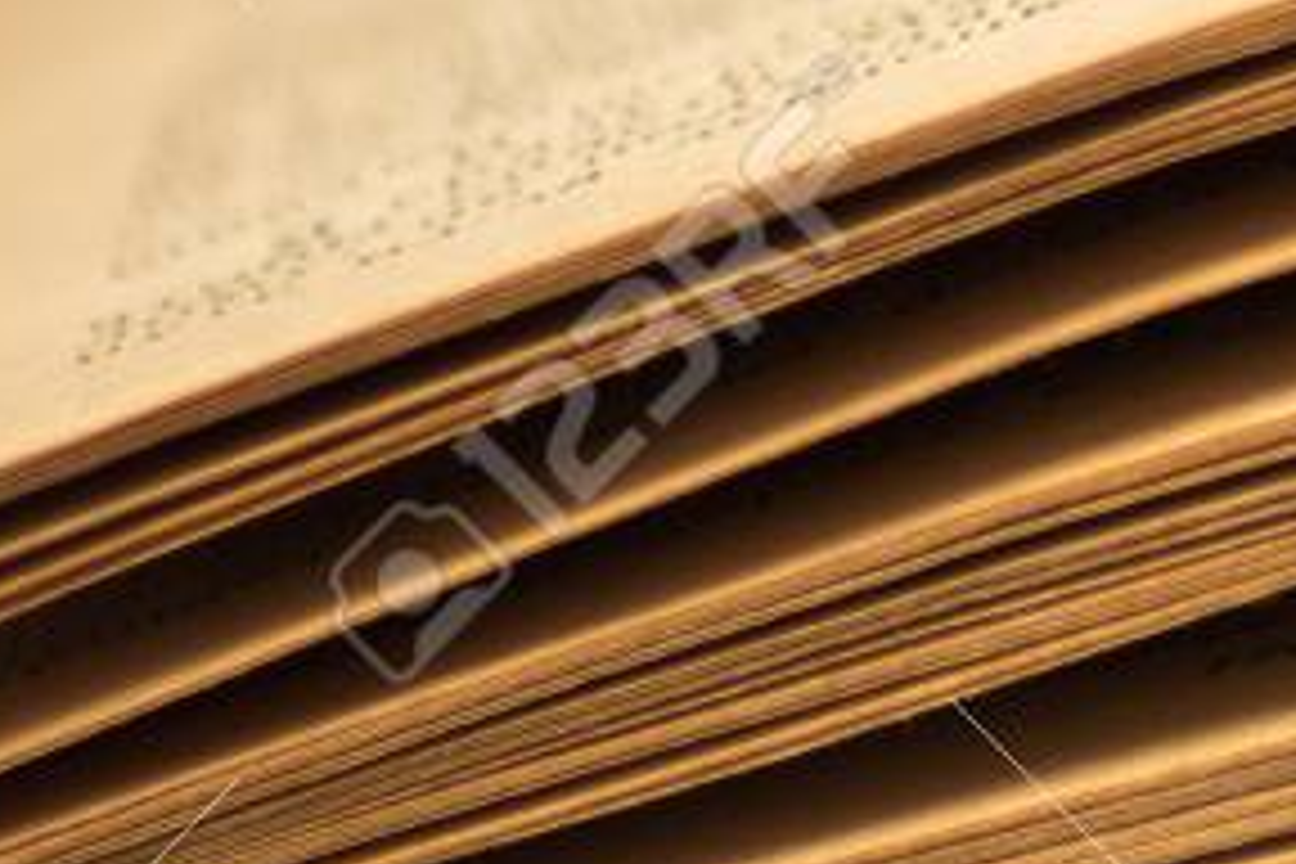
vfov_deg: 1.0
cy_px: 212
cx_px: 1431
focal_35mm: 1355
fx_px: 48776
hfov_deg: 1.5
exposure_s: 1/125
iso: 100
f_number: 6.3
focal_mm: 300
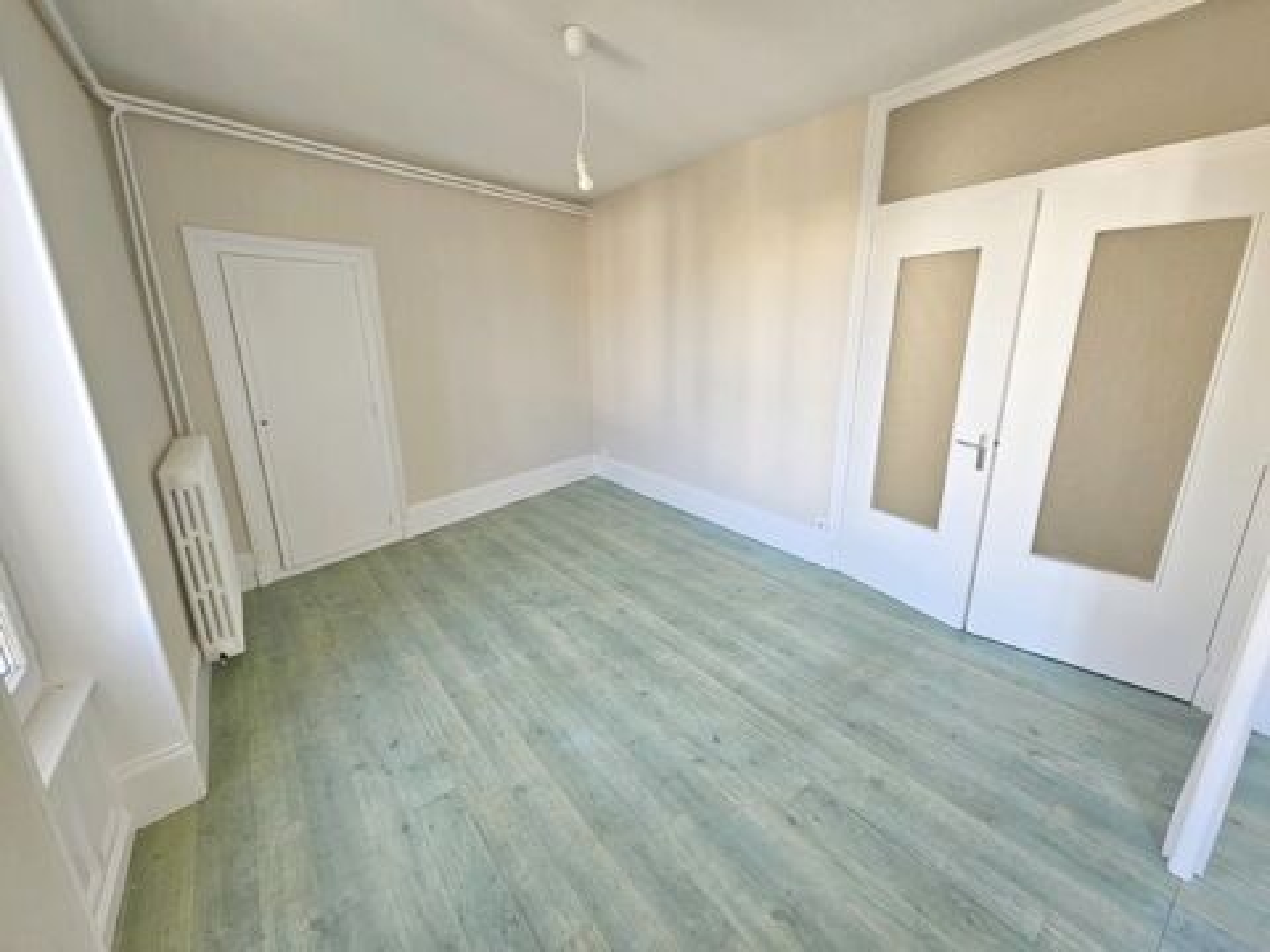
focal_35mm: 13
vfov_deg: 89.9
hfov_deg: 106.2
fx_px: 477
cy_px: 476
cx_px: 635
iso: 125
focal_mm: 2.2
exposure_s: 1/50
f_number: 2.2
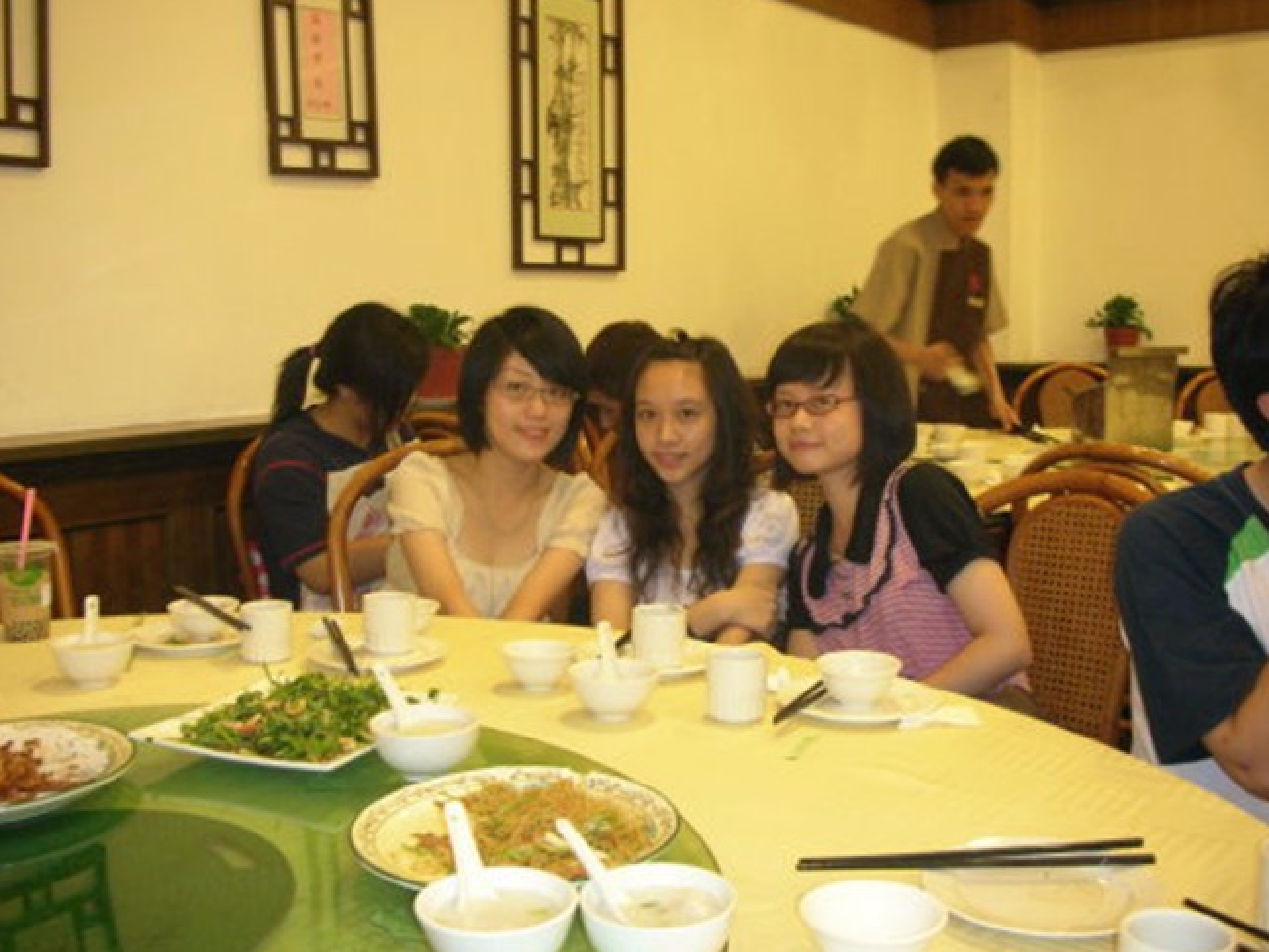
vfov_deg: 39.7
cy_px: 476
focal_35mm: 36
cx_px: 624
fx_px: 1320
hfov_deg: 51.4
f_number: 3
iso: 200
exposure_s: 1/28.7
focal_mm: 5.8
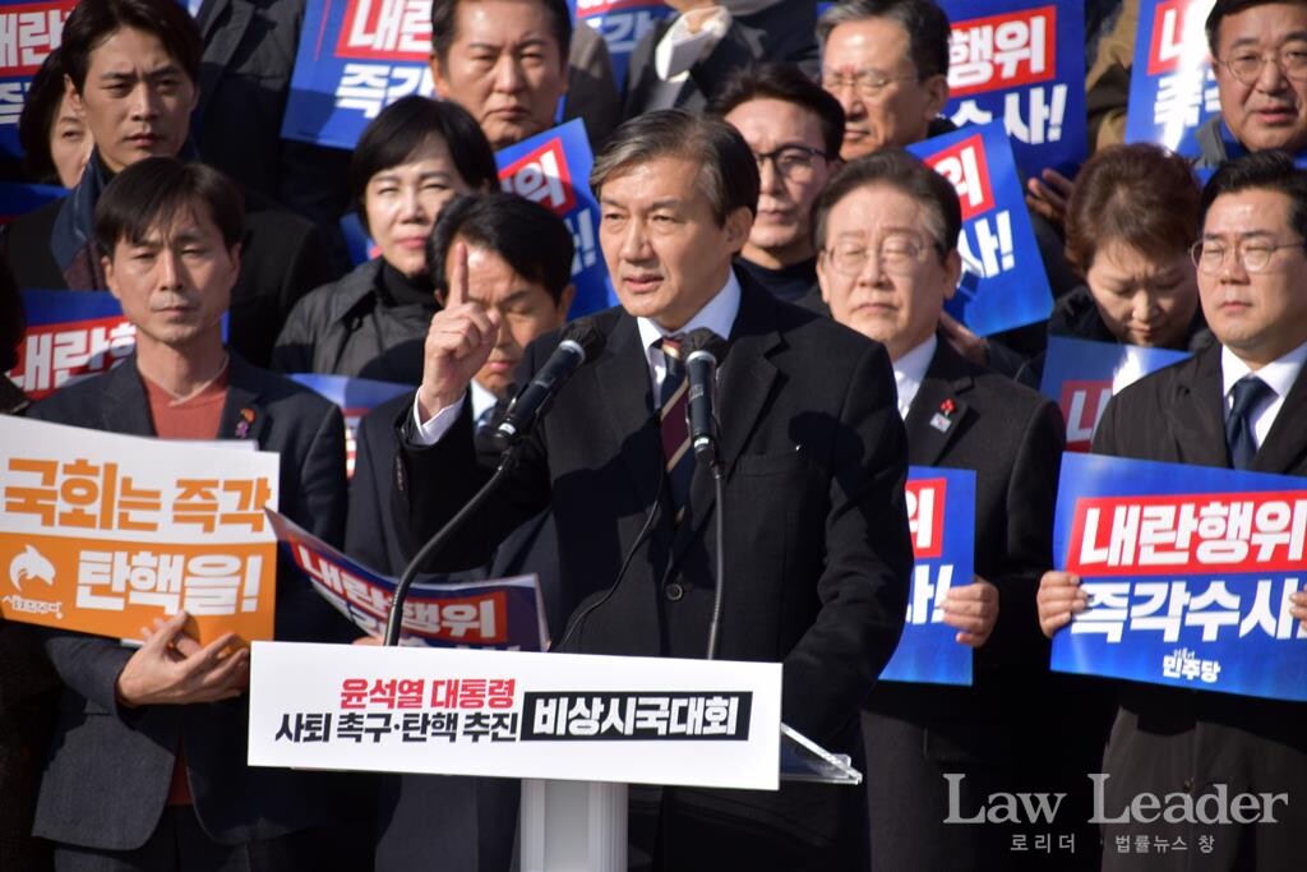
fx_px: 10892
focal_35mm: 300
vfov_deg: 4.6
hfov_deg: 6.9
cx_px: 654
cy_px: 436
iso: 100
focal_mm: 200
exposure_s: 1/500
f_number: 6.3
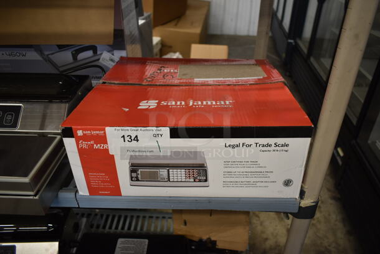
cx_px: 190
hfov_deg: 67.3
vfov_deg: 48.0
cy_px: 127
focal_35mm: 27
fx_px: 285
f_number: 3.5
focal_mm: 18
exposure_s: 1/30
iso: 500
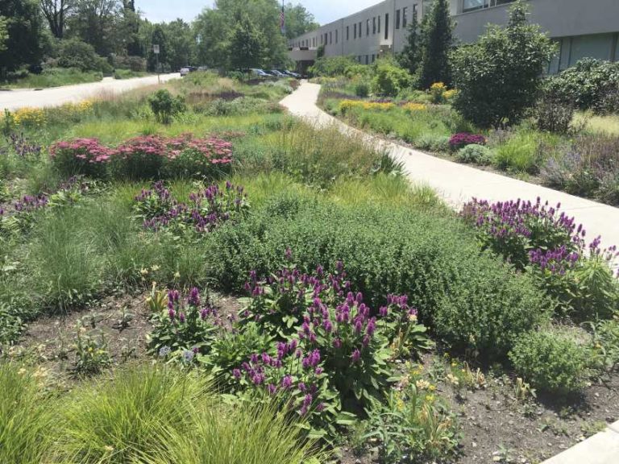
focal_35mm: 29
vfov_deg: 48.2
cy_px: 232
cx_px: 310
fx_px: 519
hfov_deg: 61.7
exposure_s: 1/1148
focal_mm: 4.15
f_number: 2.2
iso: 25
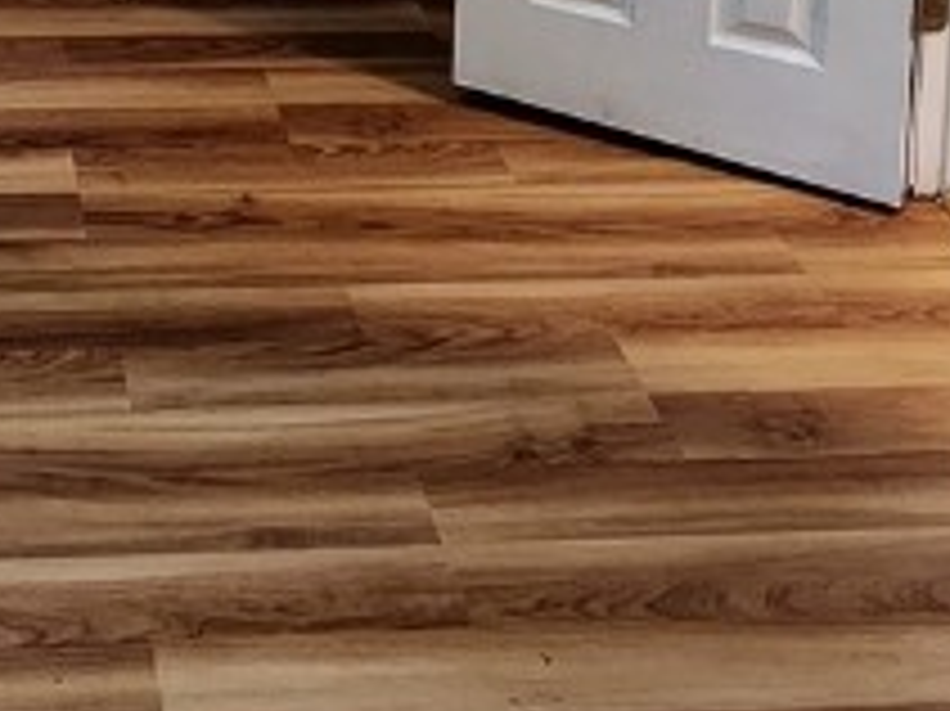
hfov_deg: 28.8
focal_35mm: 63
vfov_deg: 17.1
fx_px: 1728
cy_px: -716
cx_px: 0
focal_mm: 2.2
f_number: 2.2
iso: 250
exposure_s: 1/60
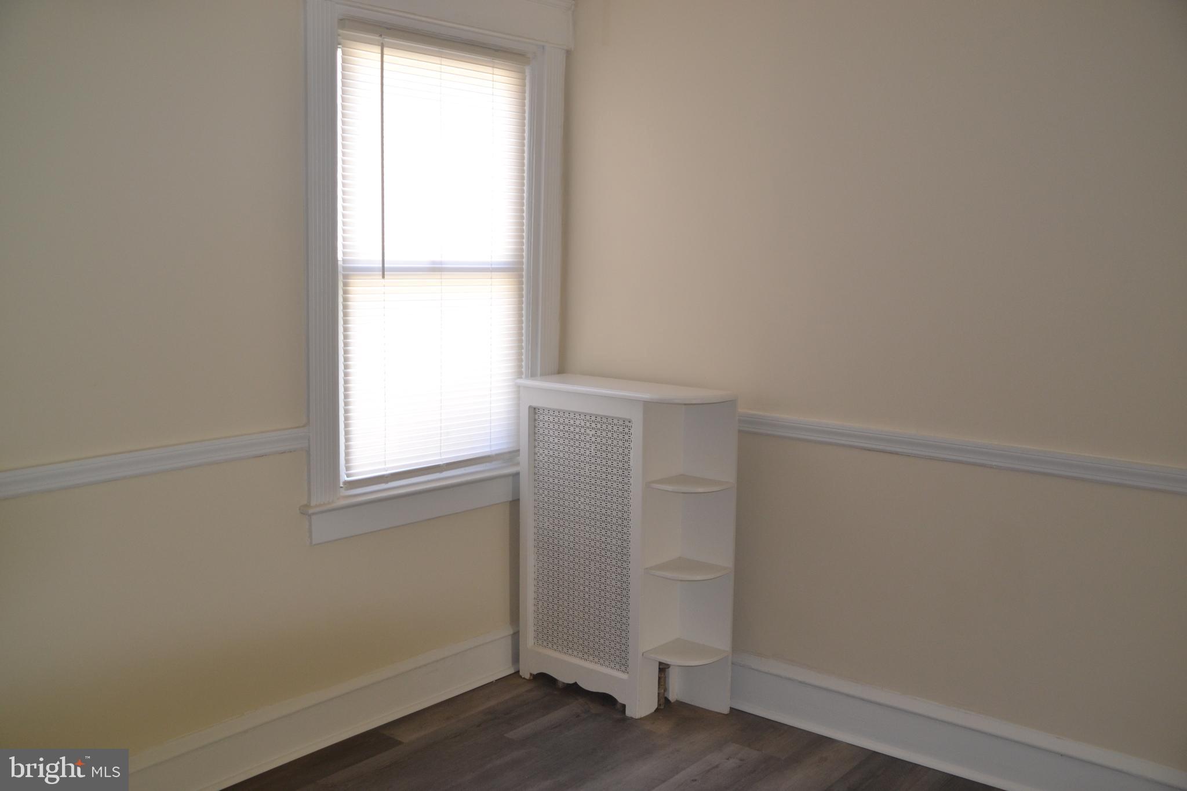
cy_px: 396
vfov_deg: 40.0
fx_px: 1088
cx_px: 594
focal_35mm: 33
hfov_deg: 57.2
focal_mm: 22
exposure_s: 1/60
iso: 450
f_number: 3.8
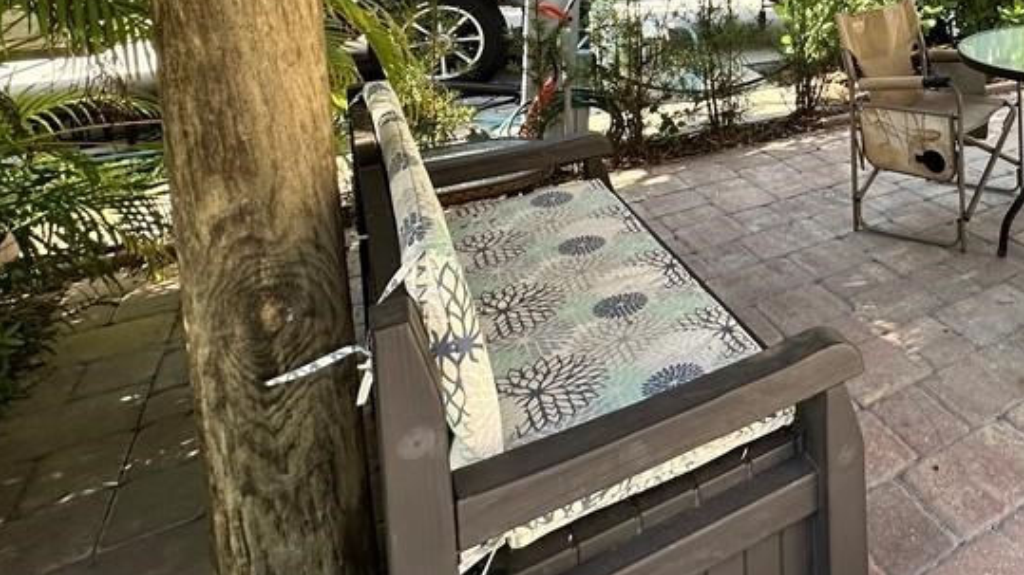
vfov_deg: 35.1
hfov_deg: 56.8
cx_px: 923
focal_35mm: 29
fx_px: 787
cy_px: -42
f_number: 2.2
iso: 40
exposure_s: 1/192
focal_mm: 2.22
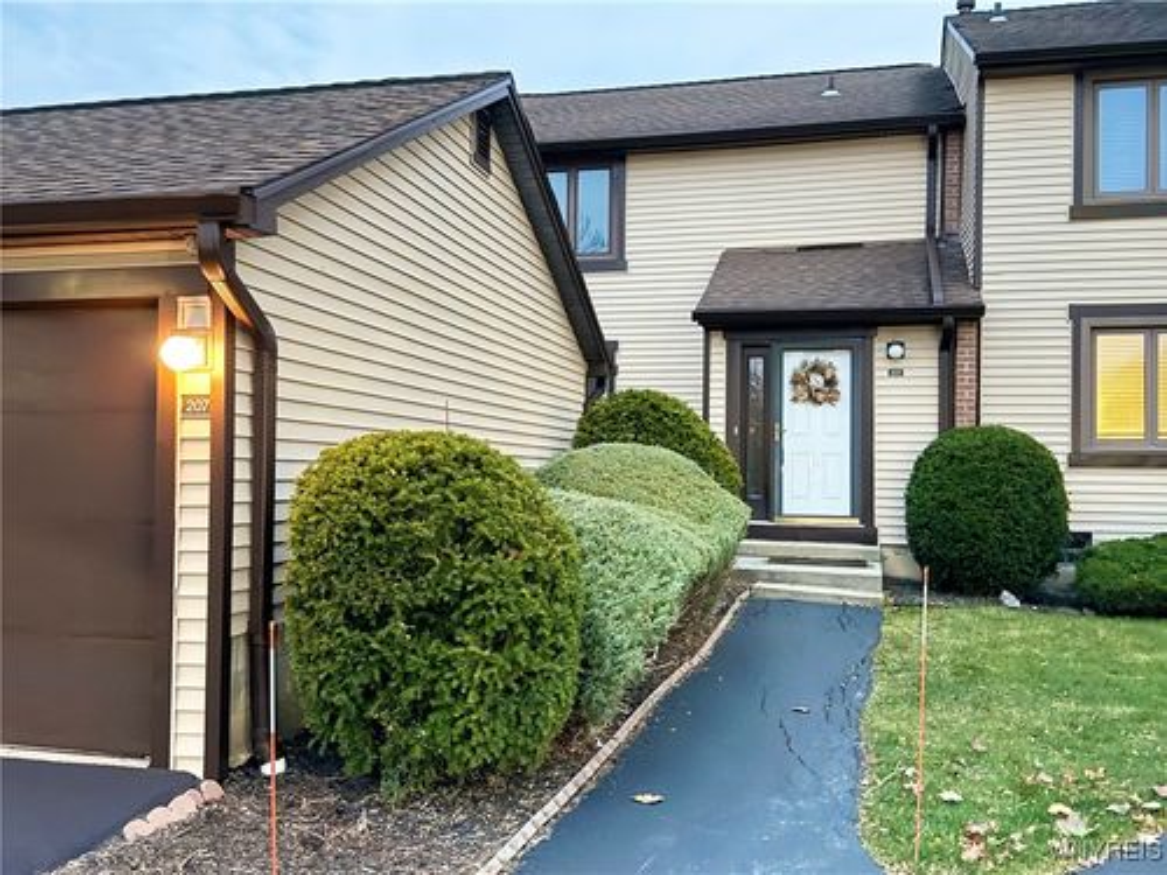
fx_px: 809
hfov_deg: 71.6
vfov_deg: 56.8
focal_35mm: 24
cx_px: 584
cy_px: 438
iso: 1600
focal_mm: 6.76
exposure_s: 1/15
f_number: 1.78
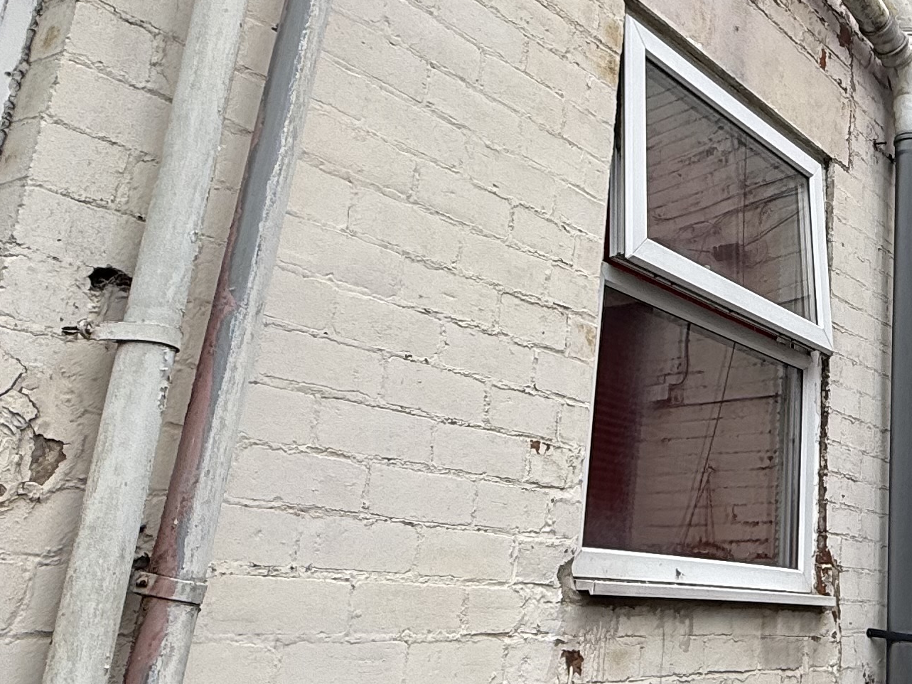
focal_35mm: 44
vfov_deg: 32.7
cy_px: 248
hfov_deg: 38.5
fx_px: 1159
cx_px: 896
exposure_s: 1/830
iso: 50
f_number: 2.2
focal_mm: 2.22
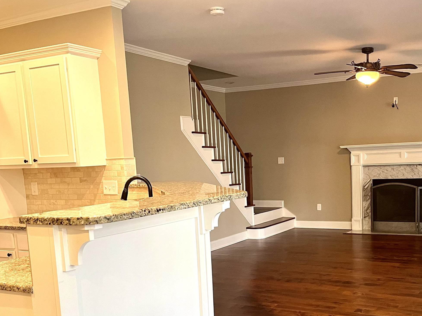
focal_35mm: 41
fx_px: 500
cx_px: 287
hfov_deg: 45.0
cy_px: 227
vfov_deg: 34.6
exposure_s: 1/60
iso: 200
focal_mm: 5.1
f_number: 1.6
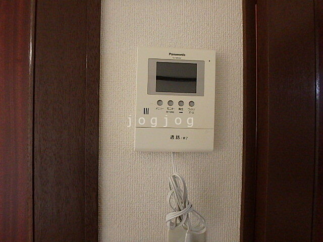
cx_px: 162
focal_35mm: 21
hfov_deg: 79.0
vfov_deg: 63.4
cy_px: 121
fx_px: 196
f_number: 3.5
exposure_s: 1/125
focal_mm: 3.7
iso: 800
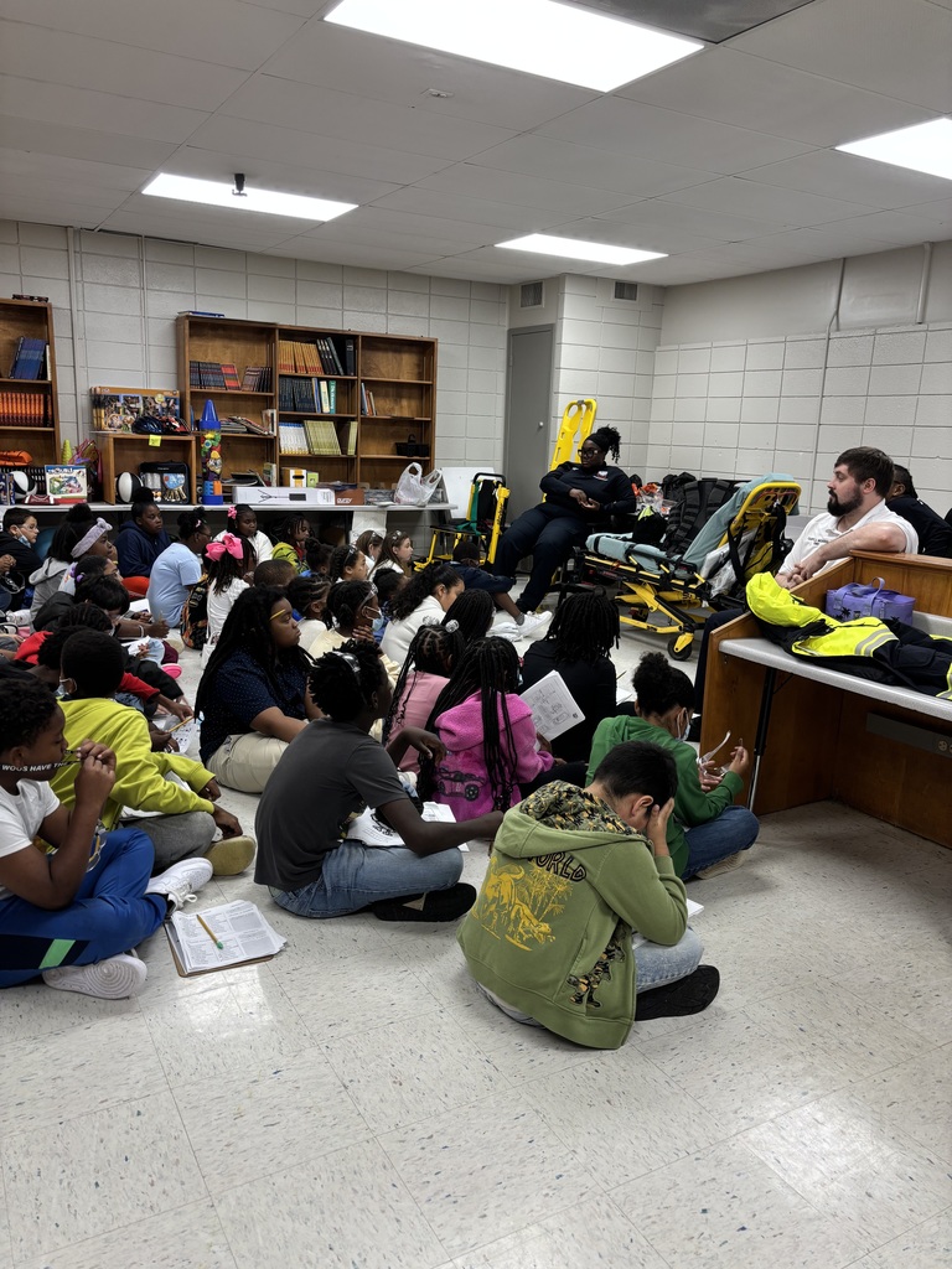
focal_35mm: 26
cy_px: 634
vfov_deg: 67.3
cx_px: 476
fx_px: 953
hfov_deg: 53.1
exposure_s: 1/60
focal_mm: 5.96
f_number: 1.6
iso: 64
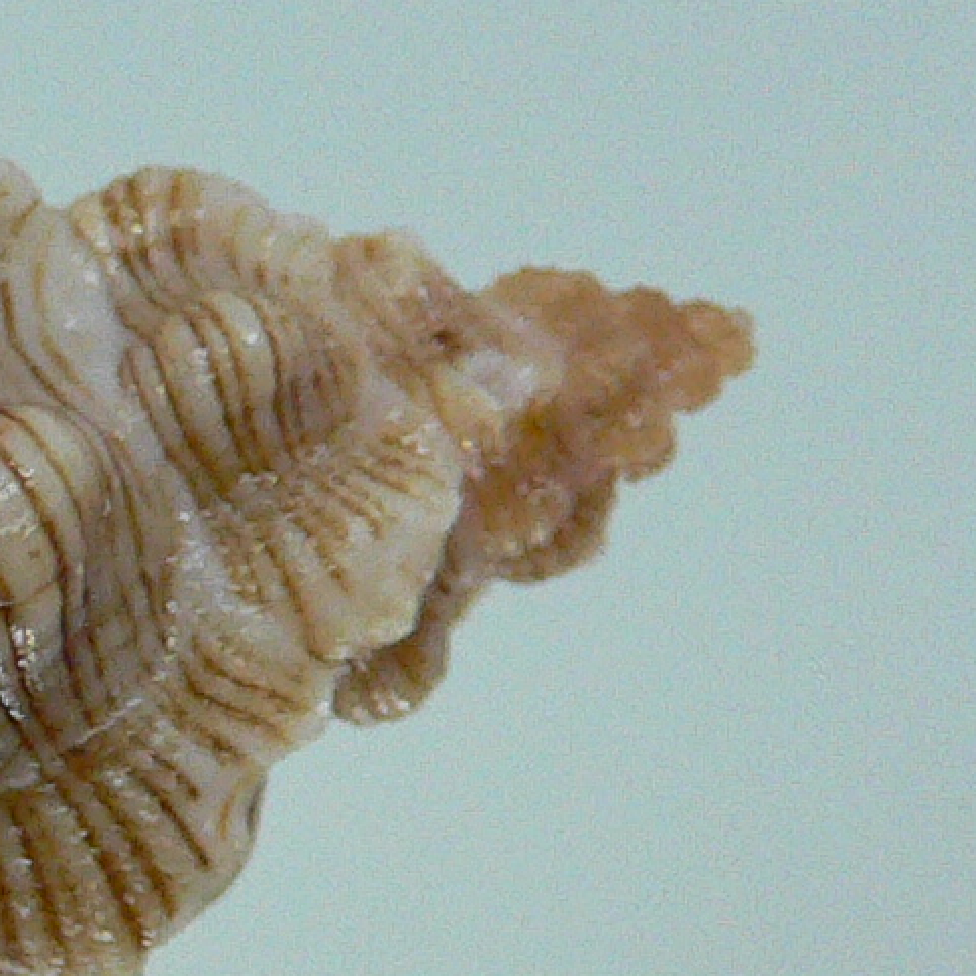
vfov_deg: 13.4
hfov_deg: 12.7
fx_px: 4115
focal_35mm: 129
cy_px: 960
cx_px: -588
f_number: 2.8
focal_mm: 4.6
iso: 200
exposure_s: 1/50
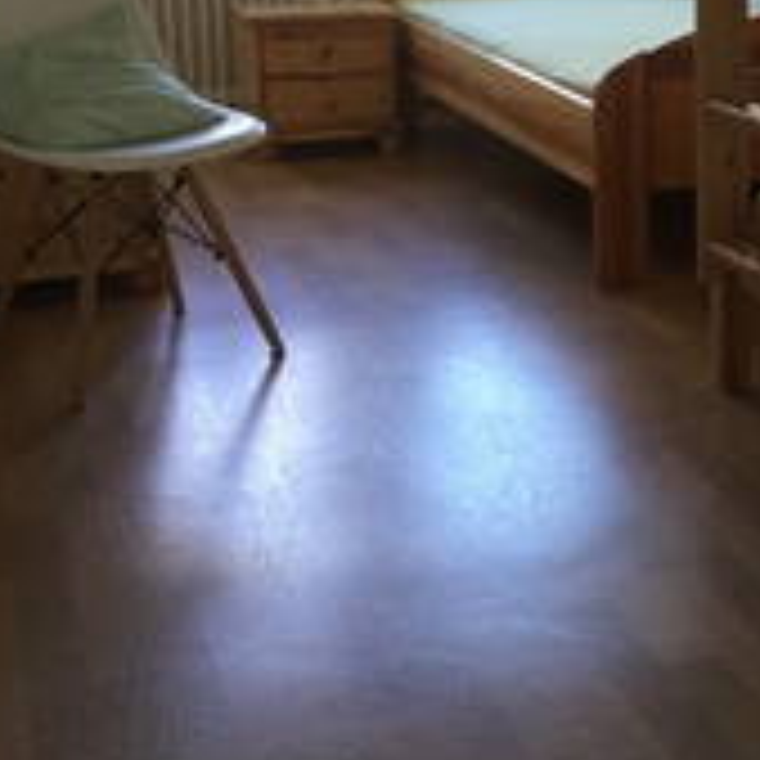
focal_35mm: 65
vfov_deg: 26.0
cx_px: 769
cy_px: 157
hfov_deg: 25.1
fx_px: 1615
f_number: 2.4
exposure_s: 1/33
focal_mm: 3.3
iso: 50
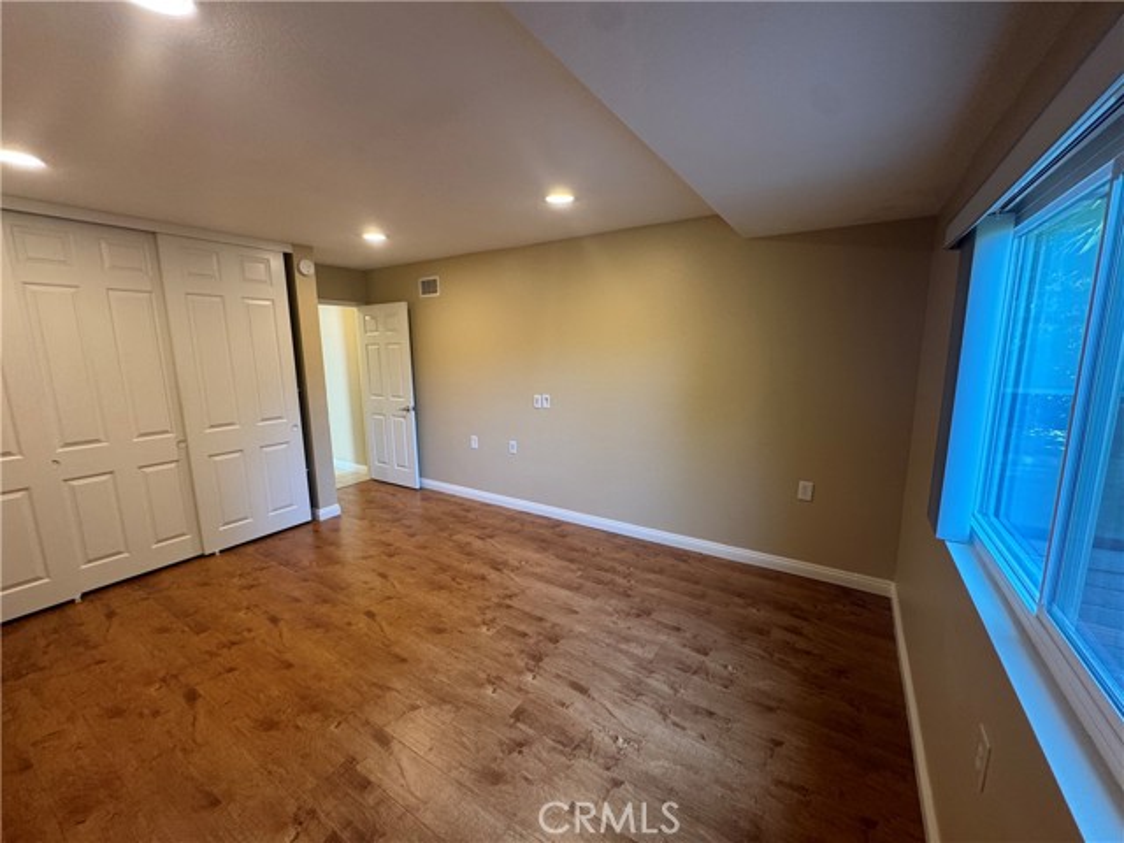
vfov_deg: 85.7
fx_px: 455
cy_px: 422
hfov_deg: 102.1
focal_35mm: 14
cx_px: 562
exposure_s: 1/60
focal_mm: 2.22
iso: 160
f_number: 2.2
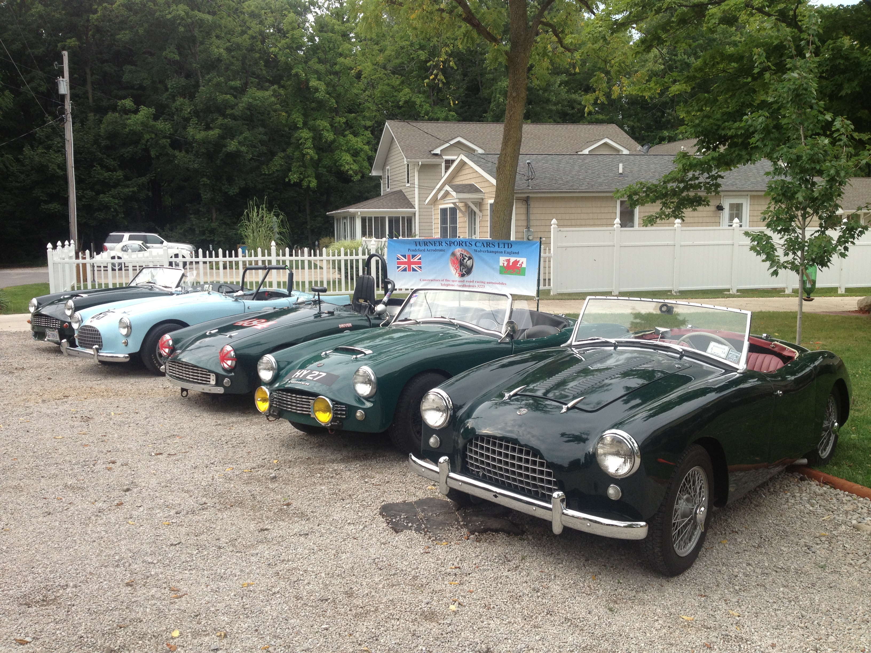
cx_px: 436
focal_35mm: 35
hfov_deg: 52.6
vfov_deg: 40.7
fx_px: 881
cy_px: 326
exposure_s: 1/442
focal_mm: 4.28
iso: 50
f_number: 2.4
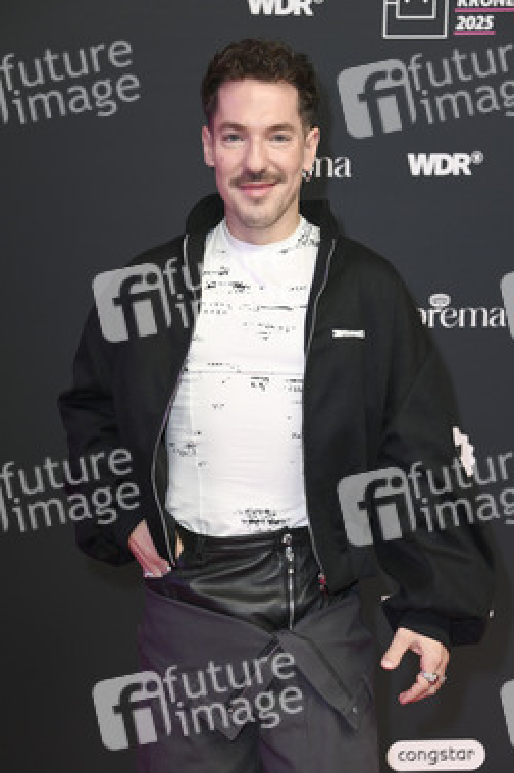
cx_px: 257
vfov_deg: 21.5
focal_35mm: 95
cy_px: 396
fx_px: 2038
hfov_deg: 14.4
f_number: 5.6
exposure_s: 1/250
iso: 1000
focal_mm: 90
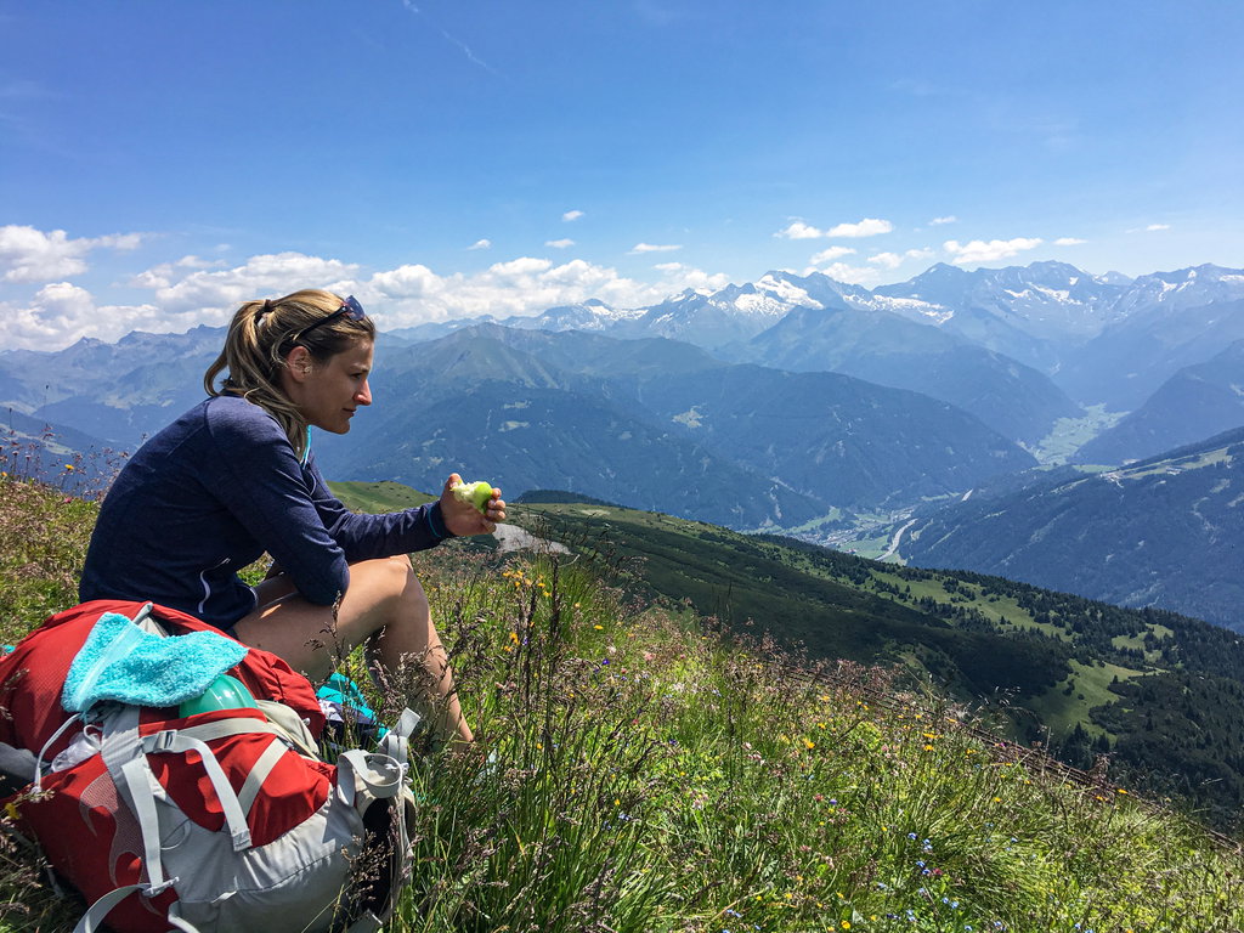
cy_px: 466
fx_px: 1042
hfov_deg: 61.7
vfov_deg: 48.2
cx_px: 622
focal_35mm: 29
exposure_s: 1/1672
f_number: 2.2
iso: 25
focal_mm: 4.15
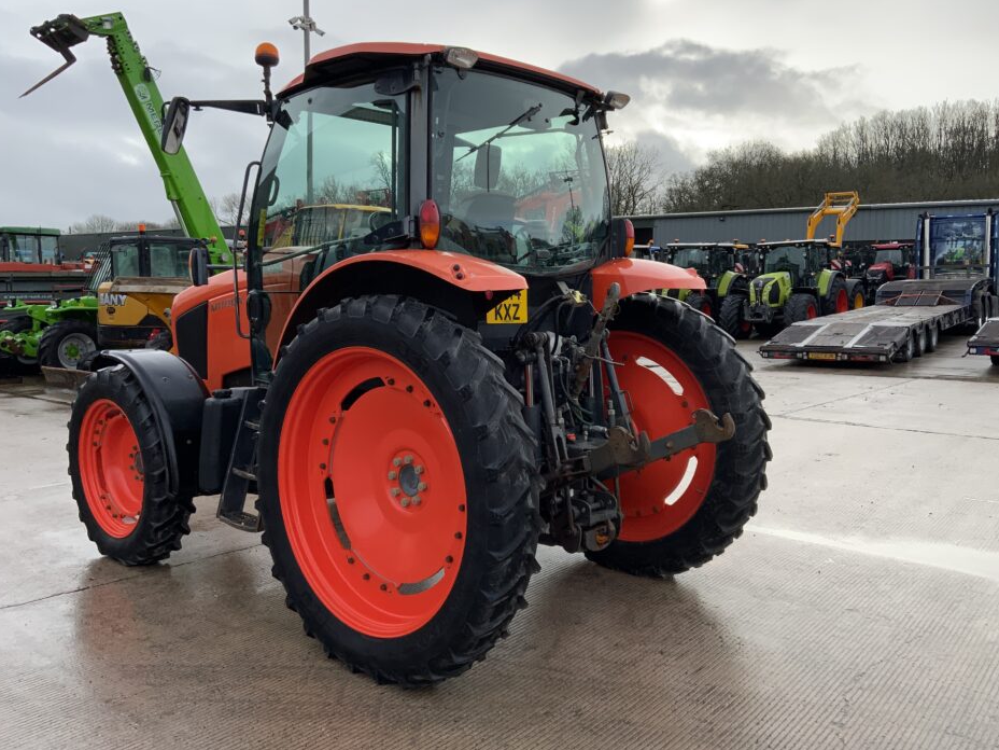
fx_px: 924
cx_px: 490
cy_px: 359
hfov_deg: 56.8
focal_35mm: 32
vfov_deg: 44.2
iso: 16
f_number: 1.8
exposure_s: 1/869
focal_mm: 3
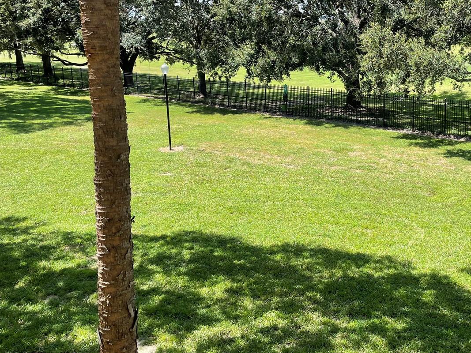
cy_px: 137
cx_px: 353
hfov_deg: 46.2
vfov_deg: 36.6
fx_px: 531
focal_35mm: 39
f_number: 1.6
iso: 32
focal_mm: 4.2
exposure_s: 1/997
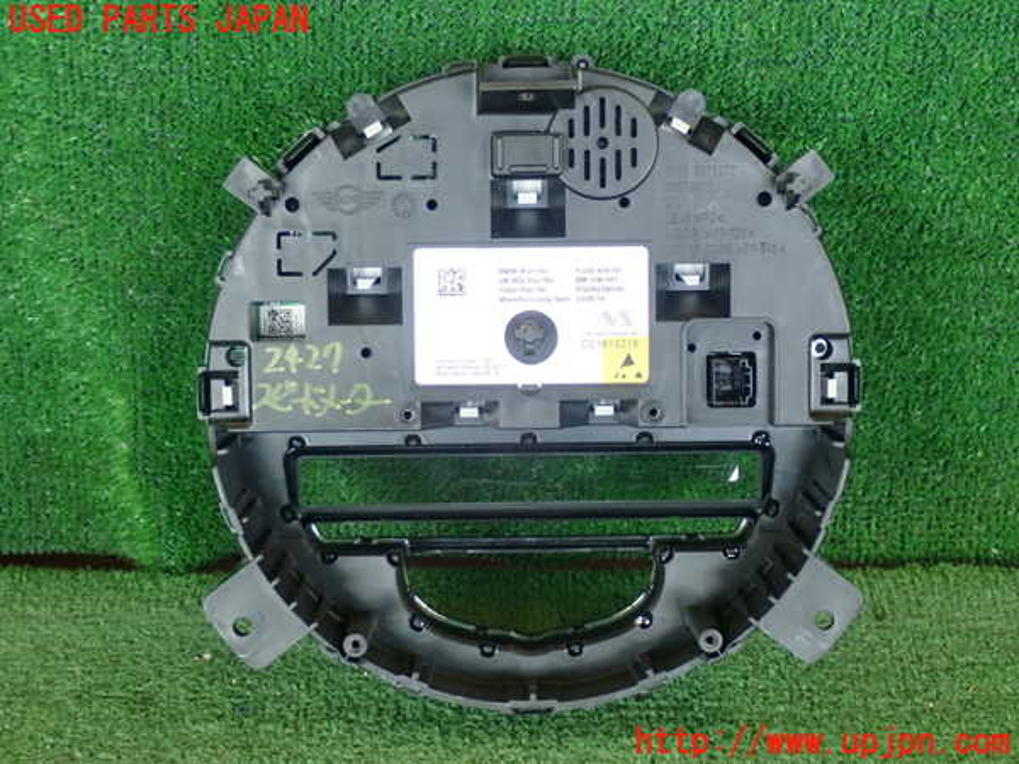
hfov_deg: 27.8
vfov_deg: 21.0
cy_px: 382
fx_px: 2061
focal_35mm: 70
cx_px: 510
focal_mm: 12.6
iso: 800
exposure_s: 1/50
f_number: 4
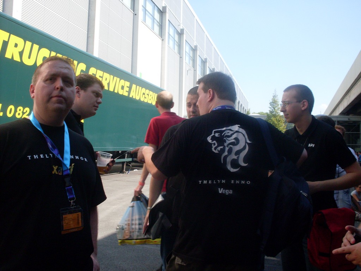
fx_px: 396
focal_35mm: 38
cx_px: 180
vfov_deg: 37.7
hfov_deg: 49.0
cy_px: 136
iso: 80
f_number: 8.4
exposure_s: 1/125
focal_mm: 6.3
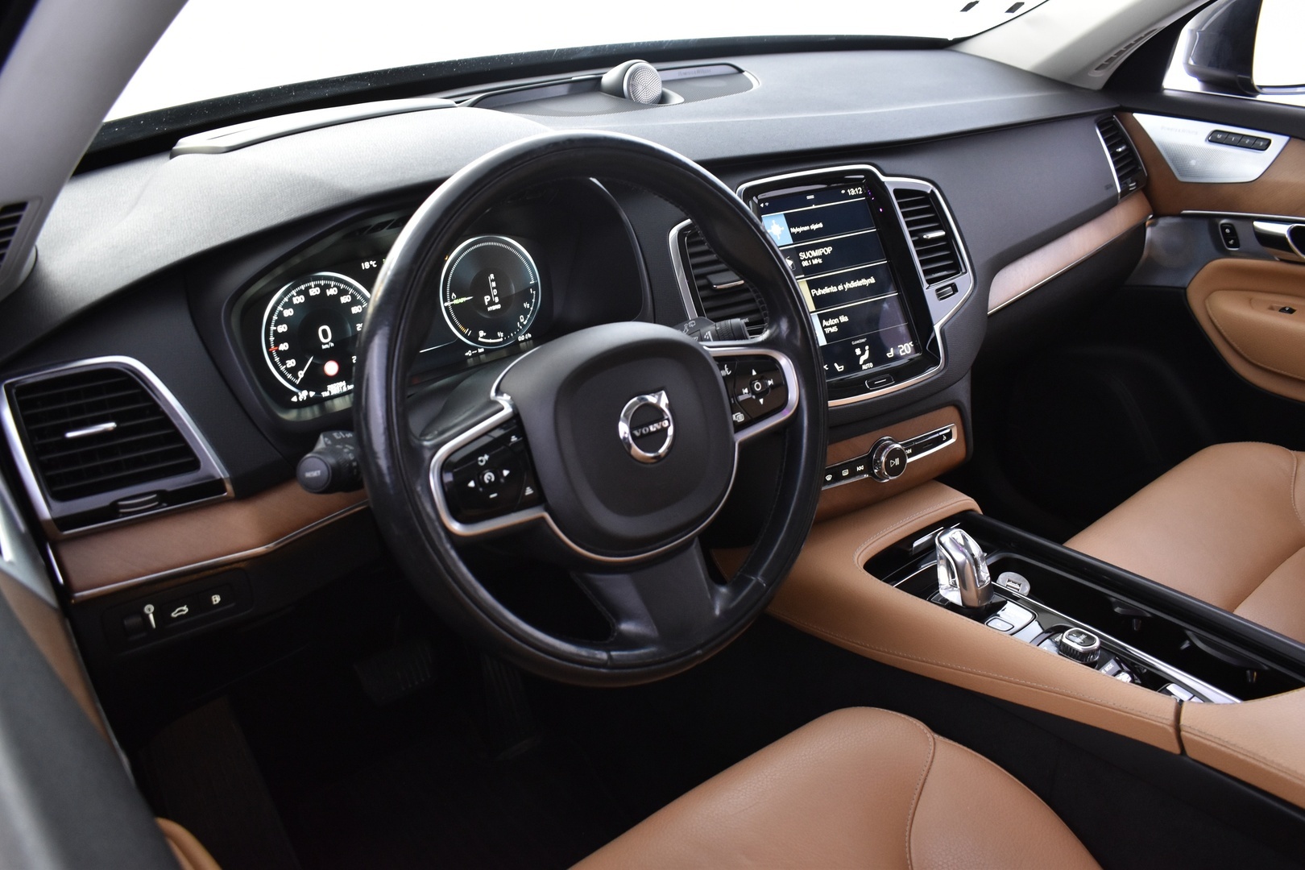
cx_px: 652
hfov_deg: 61.9
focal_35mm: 30
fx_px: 1087
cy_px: 435
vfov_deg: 43.6
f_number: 5
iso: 1250
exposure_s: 1/8
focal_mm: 20
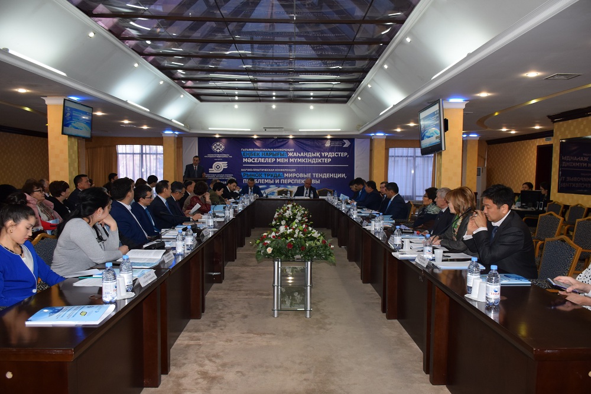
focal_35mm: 27
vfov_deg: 47.9
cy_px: 197
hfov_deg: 67.4
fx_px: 443
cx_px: 296
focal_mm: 18
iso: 800
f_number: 5
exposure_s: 1/100
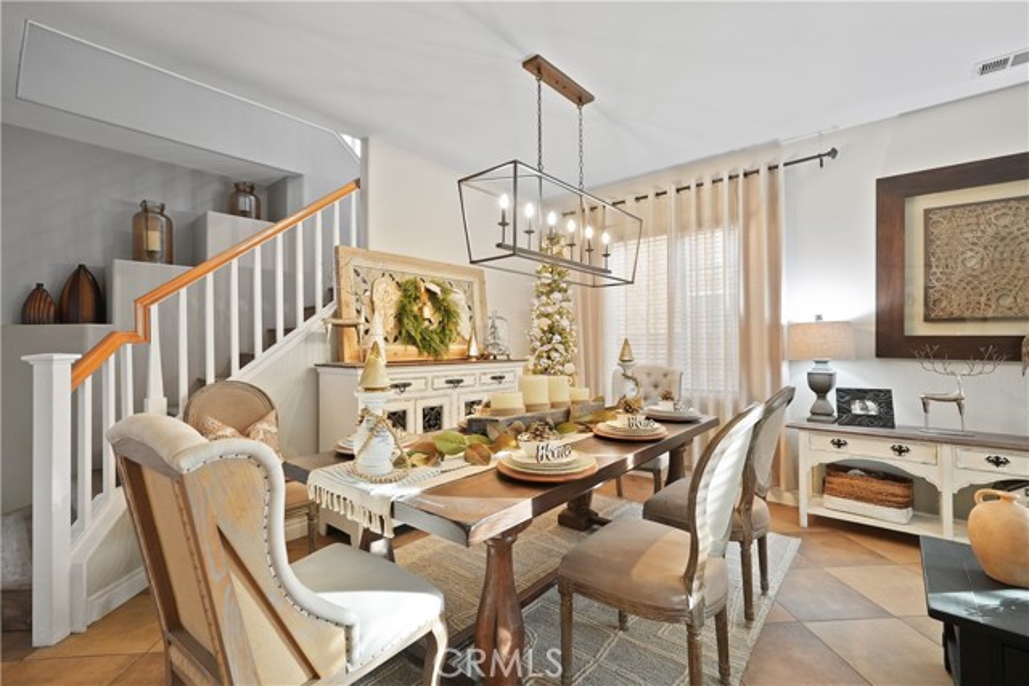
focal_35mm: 16
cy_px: 343
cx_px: 514
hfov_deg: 96.7
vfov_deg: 73.8
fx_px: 457
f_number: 4
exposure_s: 1/15
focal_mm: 16
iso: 1600
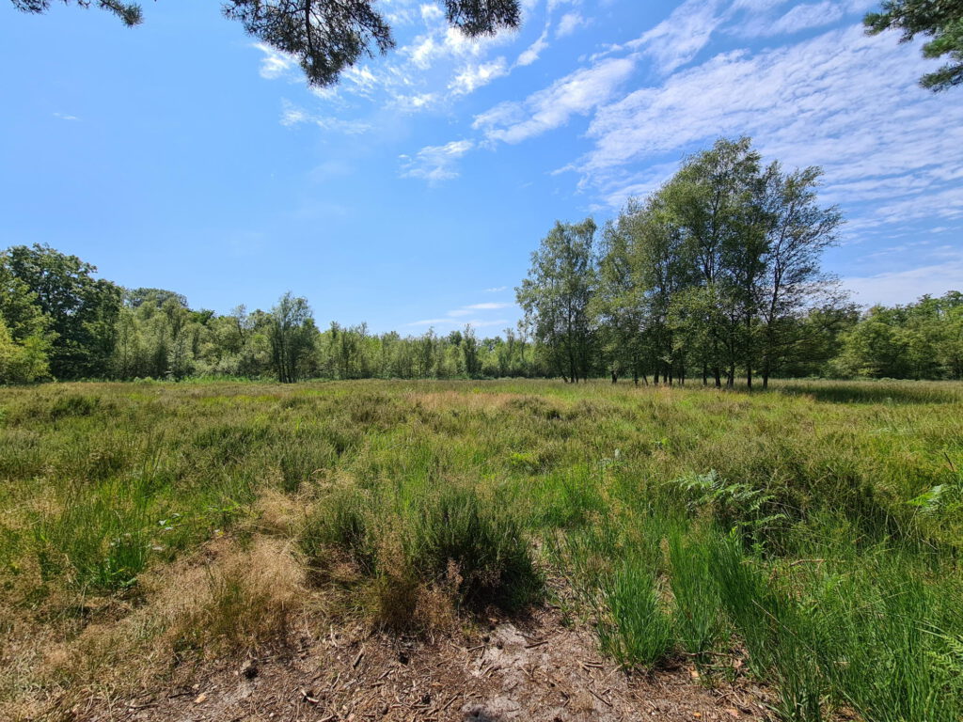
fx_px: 362
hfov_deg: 106.2
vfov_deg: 89.9
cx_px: 482
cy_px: 361
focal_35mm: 13
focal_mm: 2.2
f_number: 2.2
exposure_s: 1/1900
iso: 50
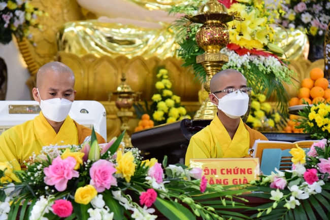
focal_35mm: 85
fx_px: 779
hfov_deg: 23.9
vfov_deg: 16.1
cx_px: 165
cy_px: 110
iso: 2500
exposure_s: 1/100
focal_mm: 85
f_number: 5
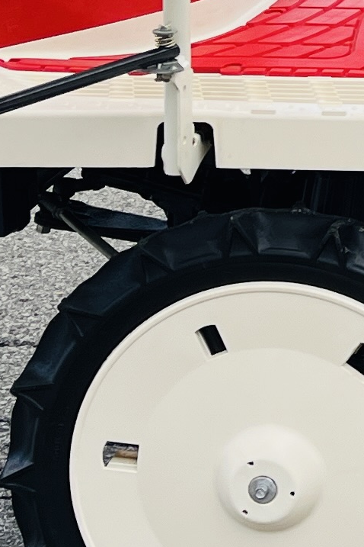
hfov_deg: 8.2
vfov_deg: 13.1
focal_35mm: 152
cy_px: -122
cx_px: 941
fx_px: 2305
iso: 50
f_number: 1.6
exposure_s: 1/943
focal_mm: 5.1
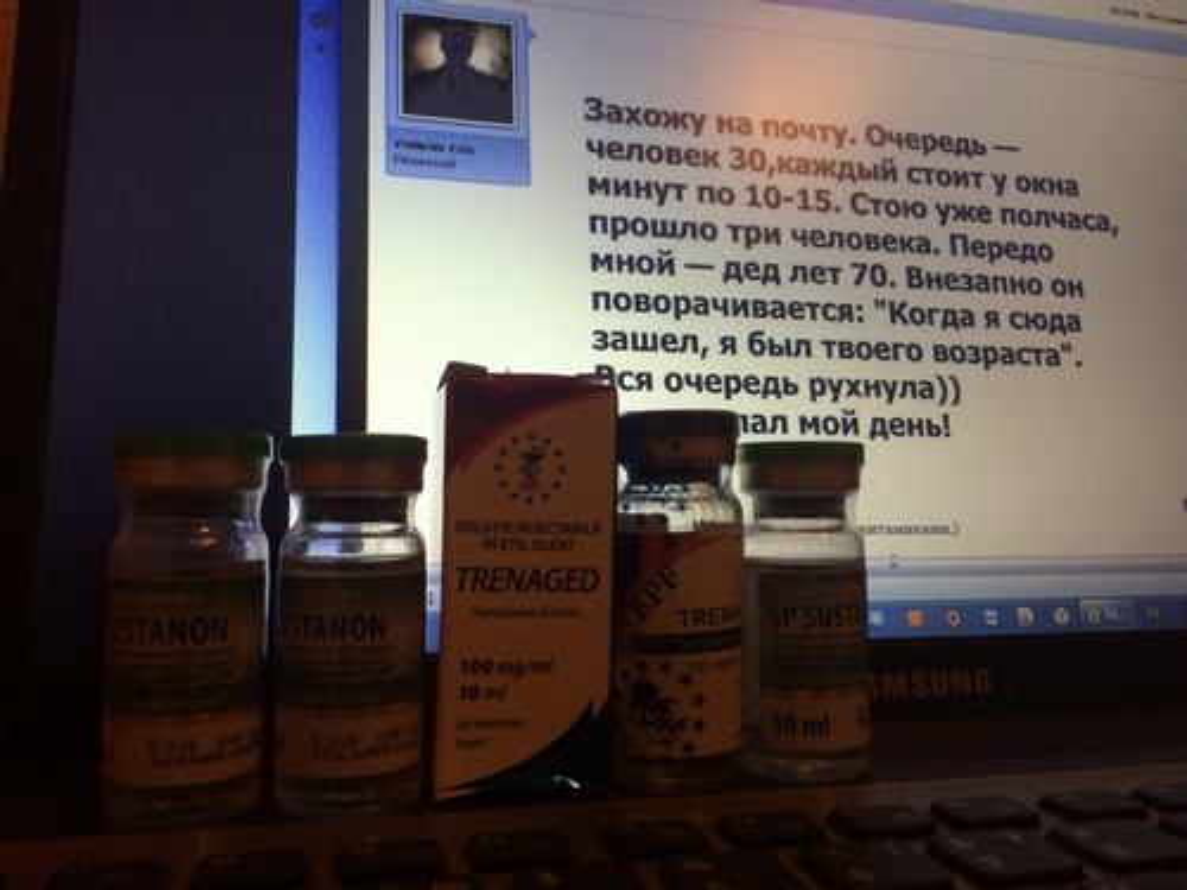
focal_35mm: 29
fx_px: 994
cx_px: 594
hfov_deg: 61.7
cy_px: 445
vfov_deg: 48.2
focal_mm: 4.15
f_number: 2.2
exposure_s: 1/33
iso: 64
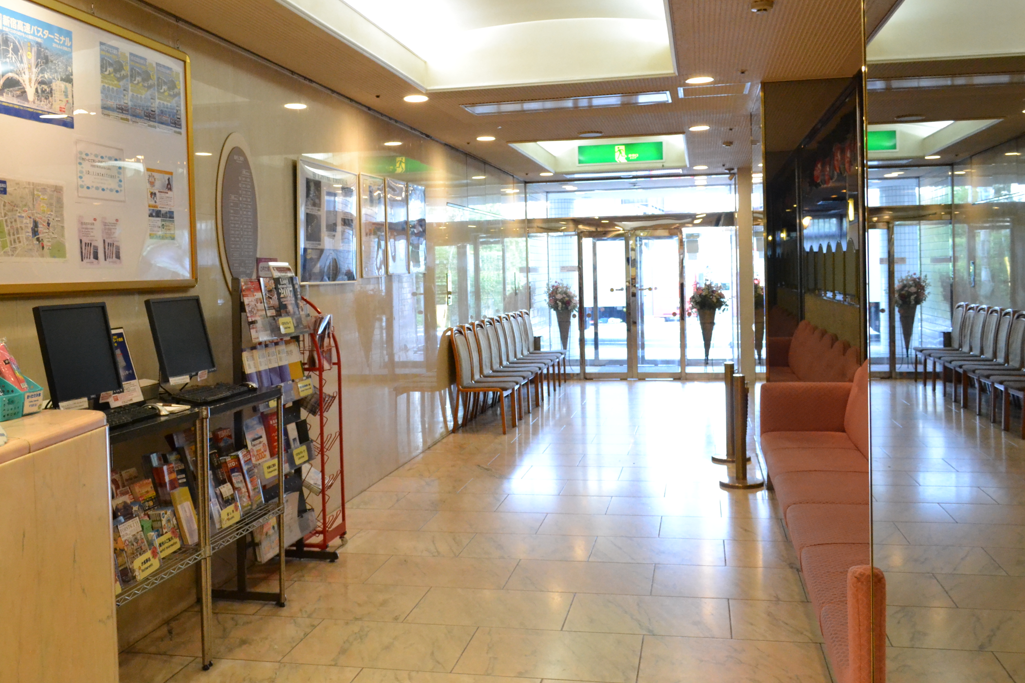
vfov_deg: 36.8
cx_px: 478
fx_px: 1025
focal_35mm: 36
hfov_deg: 53.1
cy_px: 298
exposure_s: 1/80
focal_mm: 20
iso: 3200
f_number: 6.3
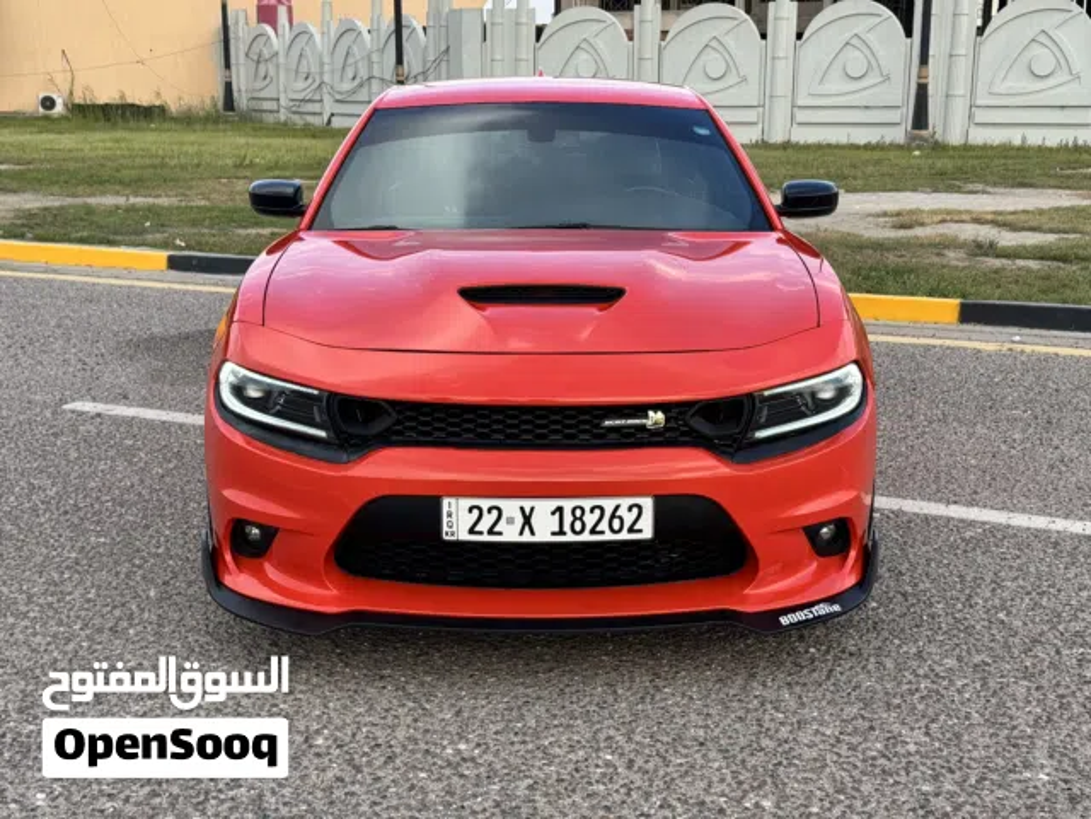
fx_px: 1513
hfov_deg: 39.7
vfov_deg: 30.3
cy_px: 410
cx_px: 546
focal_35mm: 48
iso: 64
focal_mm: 6.76
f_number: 1.78
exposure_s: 1/966
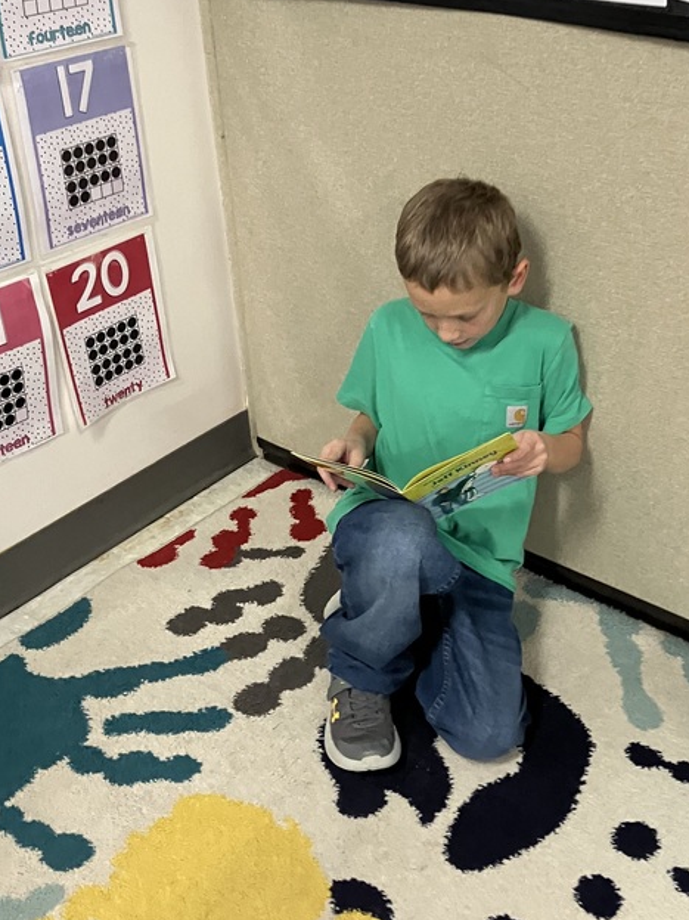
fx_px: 1221
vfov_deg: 41.0
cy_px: 357
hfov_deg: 31.3
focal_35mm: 46
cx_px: 460
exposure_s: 1/60
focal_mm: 3.99
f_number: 1.8
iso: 250
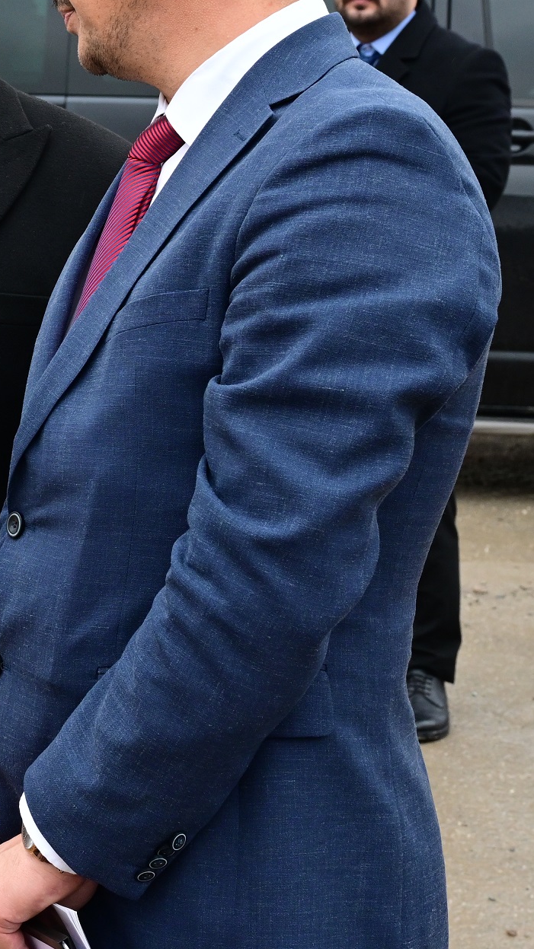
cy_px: 350
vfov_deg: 19.2
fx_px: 2795
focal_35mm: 111
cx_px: -204
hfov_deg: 10.6
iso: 800
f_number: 9
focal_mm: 40
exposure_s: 1/200
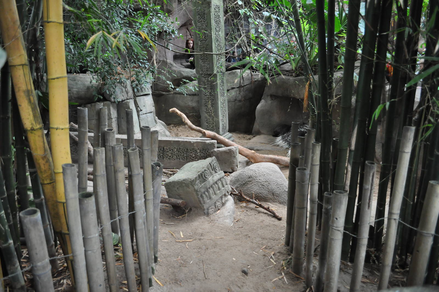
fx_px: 329
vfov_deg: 47.8
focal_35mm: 27
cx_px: 220
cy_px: 146
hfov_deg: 67.4
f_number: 3.5
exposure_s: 1/50
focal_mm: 18
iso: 1600
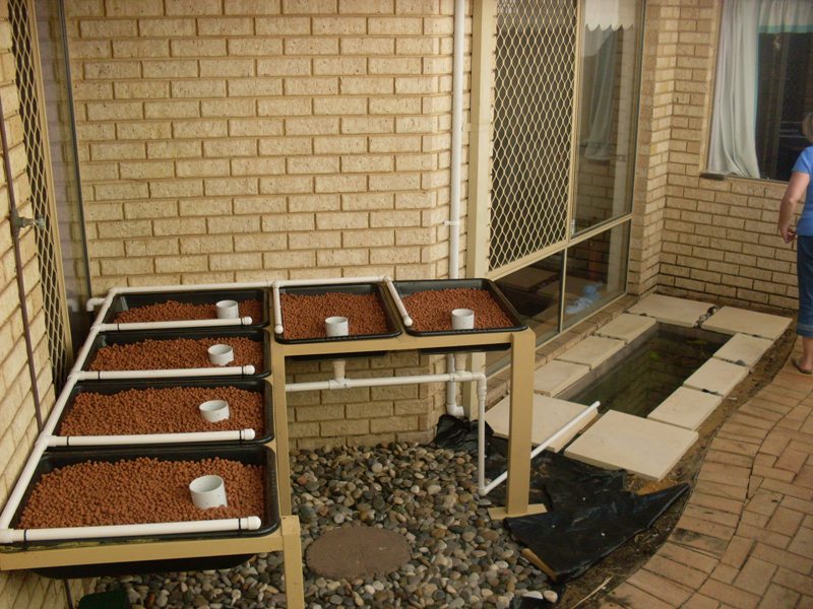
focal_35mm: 38
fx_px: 892
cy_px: 304
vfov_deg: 37.7
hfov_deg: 49.0
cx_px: 406
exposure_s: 1/500
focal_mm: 6.3
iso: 80
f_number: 2.8
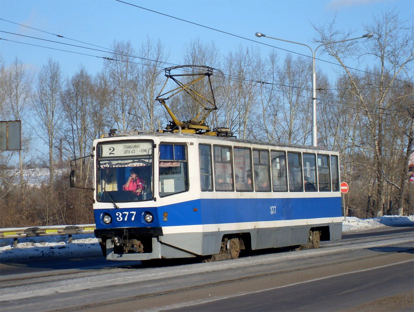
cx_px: 207
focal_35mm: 111
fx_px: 1329
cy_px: 156
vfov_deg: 13.4
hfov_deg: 17.7
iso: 80
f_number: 5.2
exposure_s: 1/750
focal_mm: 18.1
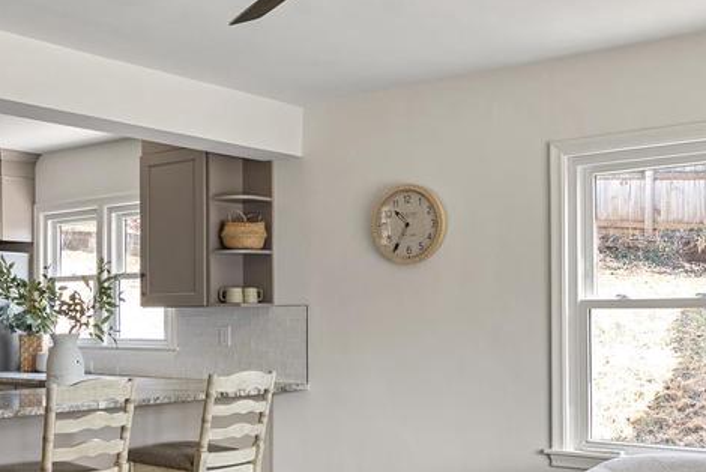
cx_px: 155
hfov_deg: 39.0
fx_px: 961
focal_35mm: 49
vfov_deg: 27.3
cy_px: 332
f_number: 8
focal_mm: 16
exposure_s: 1/13
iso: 800
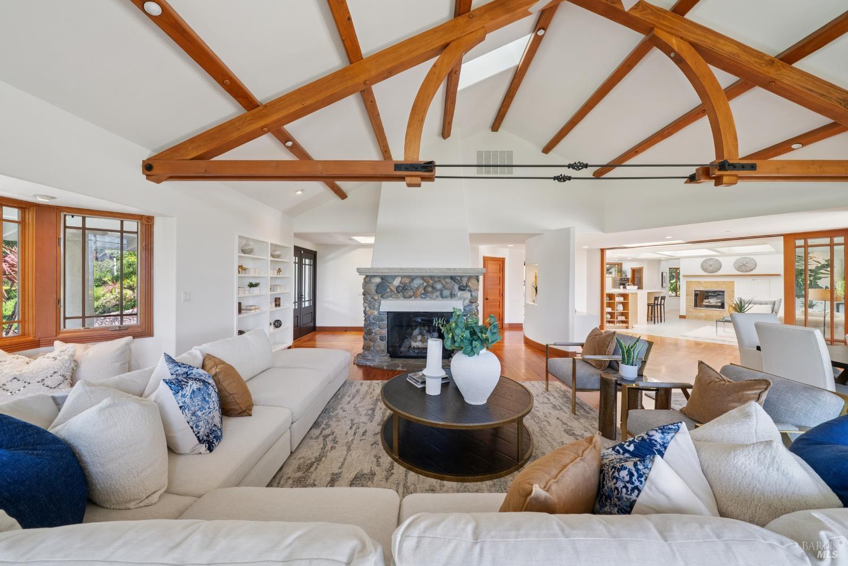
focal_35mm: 12
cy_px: 283
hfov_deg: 112.6
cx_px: 424
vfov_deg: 90.0
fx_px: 283
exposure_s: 1/15
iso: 640
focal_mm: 12
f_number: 11
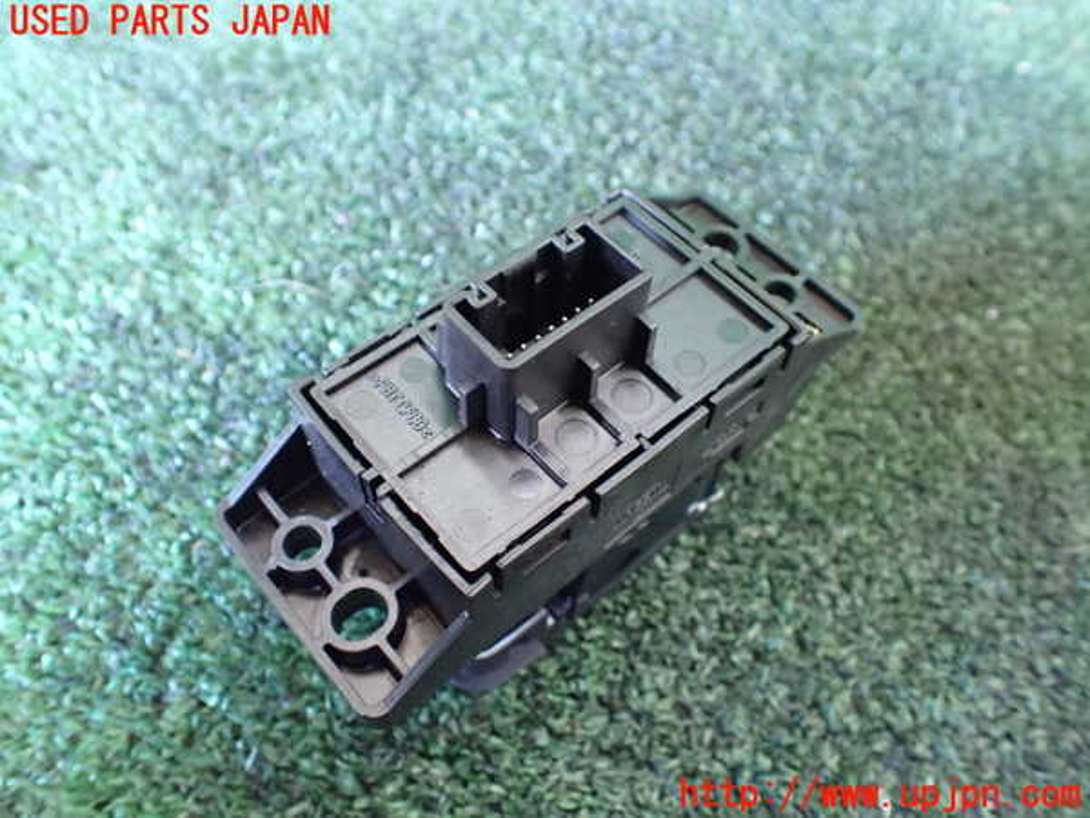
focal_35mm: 30
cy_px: 409
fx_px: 945
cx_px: 545
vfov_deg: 46.8
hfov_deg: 60.0
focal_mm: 5.4
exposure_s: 1/30
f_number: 2.3
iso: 1250
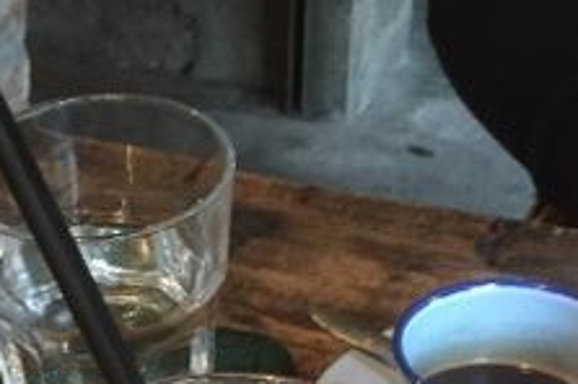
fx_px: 1411
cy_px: 505
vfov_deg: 14.8
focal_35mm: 88
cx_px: 114
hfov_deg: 22.8
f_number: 2.2
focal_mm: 4.15
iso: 500
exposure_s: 1/17
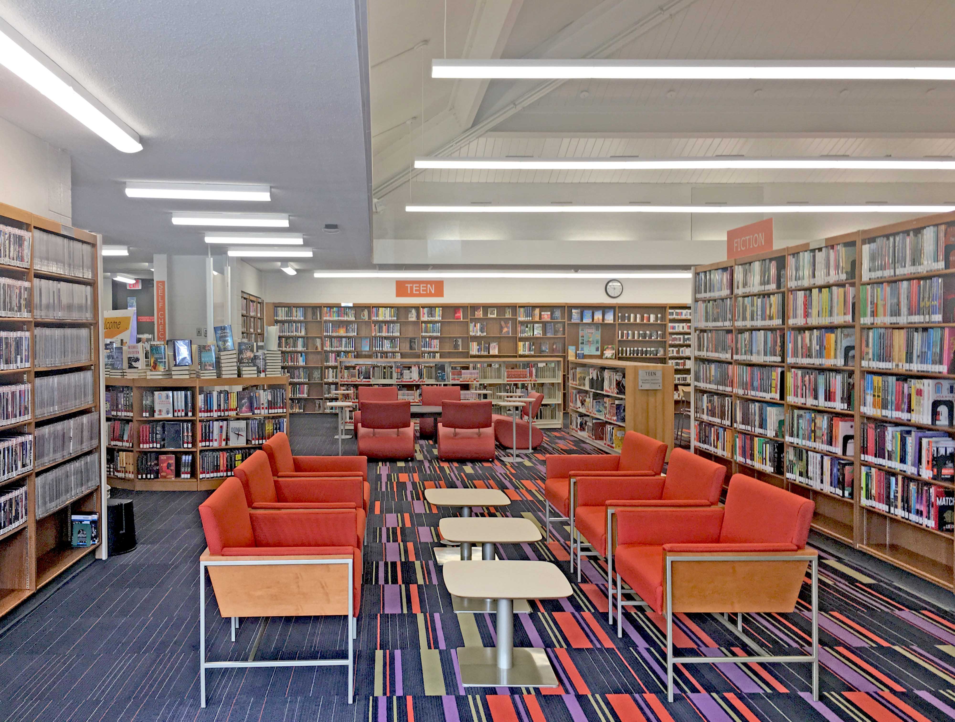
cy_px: 361
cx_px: 478
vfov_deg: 48.4
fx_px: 802
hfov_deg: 61.5
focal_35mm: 29
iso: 25
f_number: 2.2
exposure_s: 1/60
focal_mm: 4.15
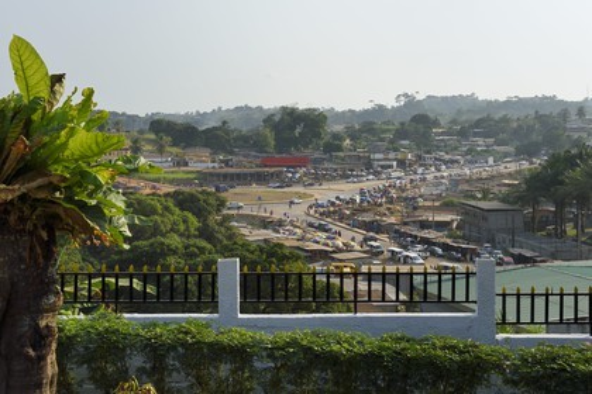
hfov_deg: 41.1
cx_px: 296
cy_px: 197
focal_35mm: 48
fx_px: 789
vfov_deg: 28.1
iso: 200
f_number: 14
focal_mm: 48
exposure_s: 1/160
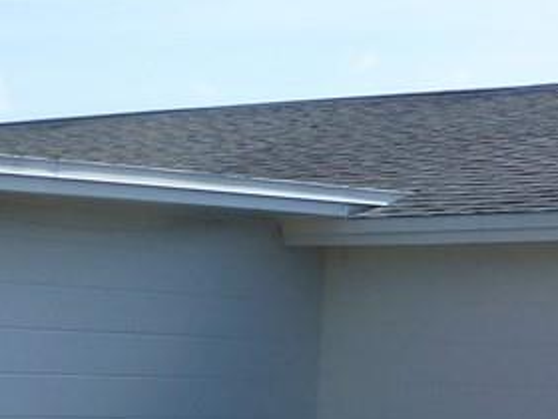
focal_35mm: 137
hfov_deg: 13.8
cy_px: 668
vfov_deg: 10.4
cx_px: -193
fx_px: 2208
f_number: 4
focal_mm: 4.3
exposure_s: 1/800
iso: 100
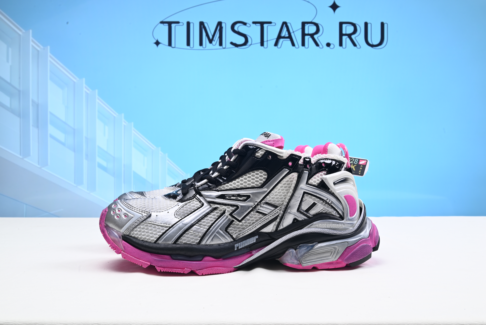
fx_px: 486
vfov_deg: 36.9
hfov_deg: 53.1
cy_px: 162
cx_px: 243
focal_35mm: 36
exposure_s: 1/2
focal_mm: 36
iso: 100
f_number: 16
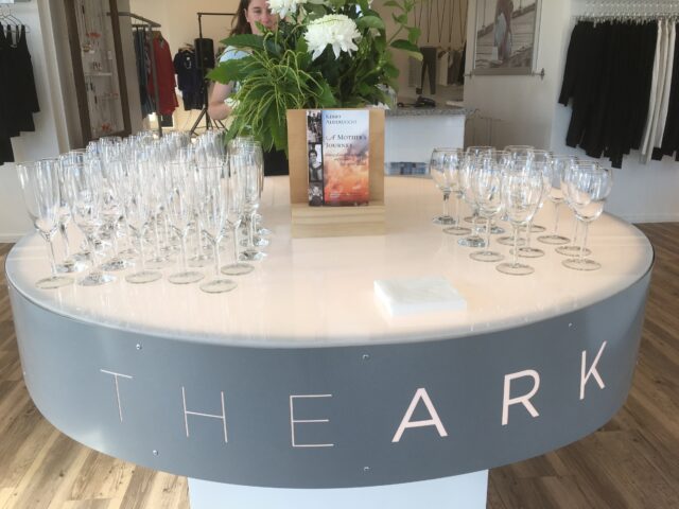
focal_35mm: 29
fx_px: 569
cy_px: 254
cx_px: 340
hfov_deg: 61.7
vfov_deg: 48.2
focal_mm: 4.15
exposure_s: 1/100
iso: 32
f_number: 2.2
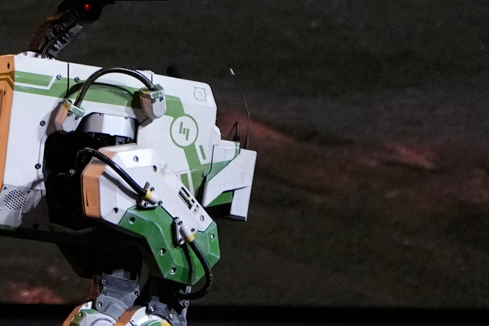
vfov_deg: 1.1
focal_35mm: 1211
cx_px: -238
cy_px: -105
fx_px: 16446
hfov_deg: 1.7
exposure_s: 1/160
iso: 5000
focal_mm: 291
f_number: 5.6
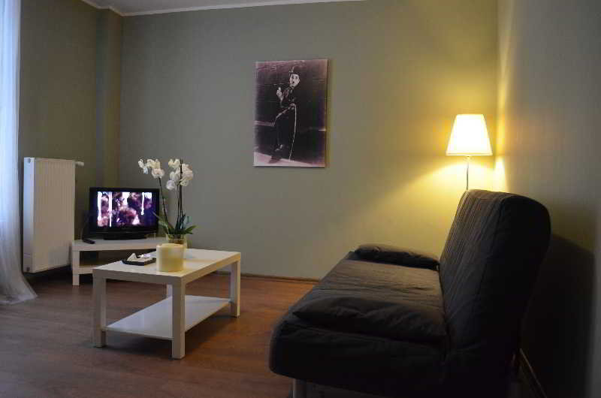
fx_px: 500
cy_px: 199
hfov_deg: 62.0
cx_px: 300
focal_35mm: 30
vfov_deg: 43.4
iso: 2000
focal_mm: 20
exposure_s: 1/30
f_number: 3.8
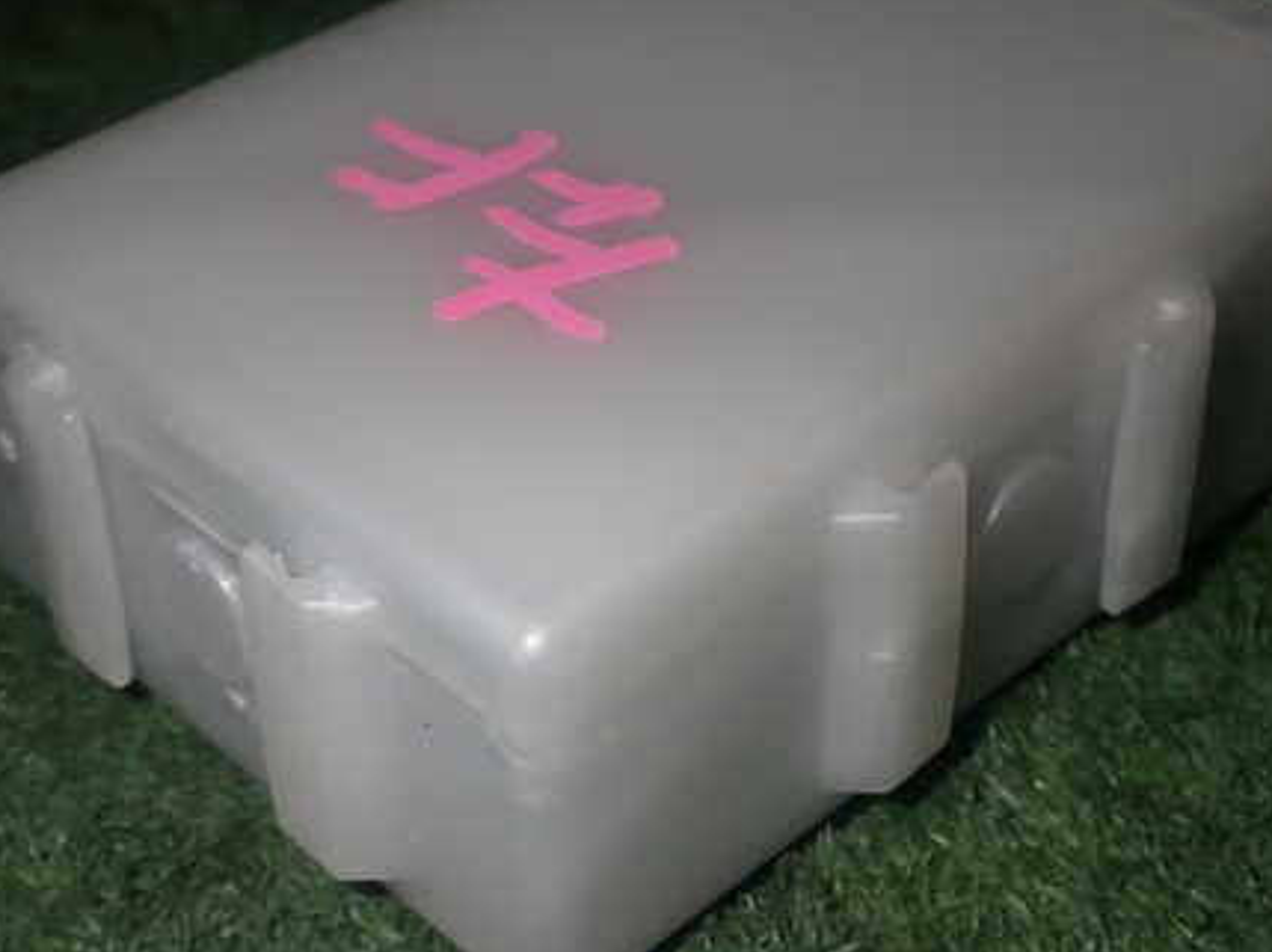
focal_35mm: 70
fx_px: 2570
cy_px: 442
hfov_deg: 27.8
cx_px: 635
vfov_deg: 21.0
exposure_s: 1/50
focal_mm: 9.01
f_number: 9
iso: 200
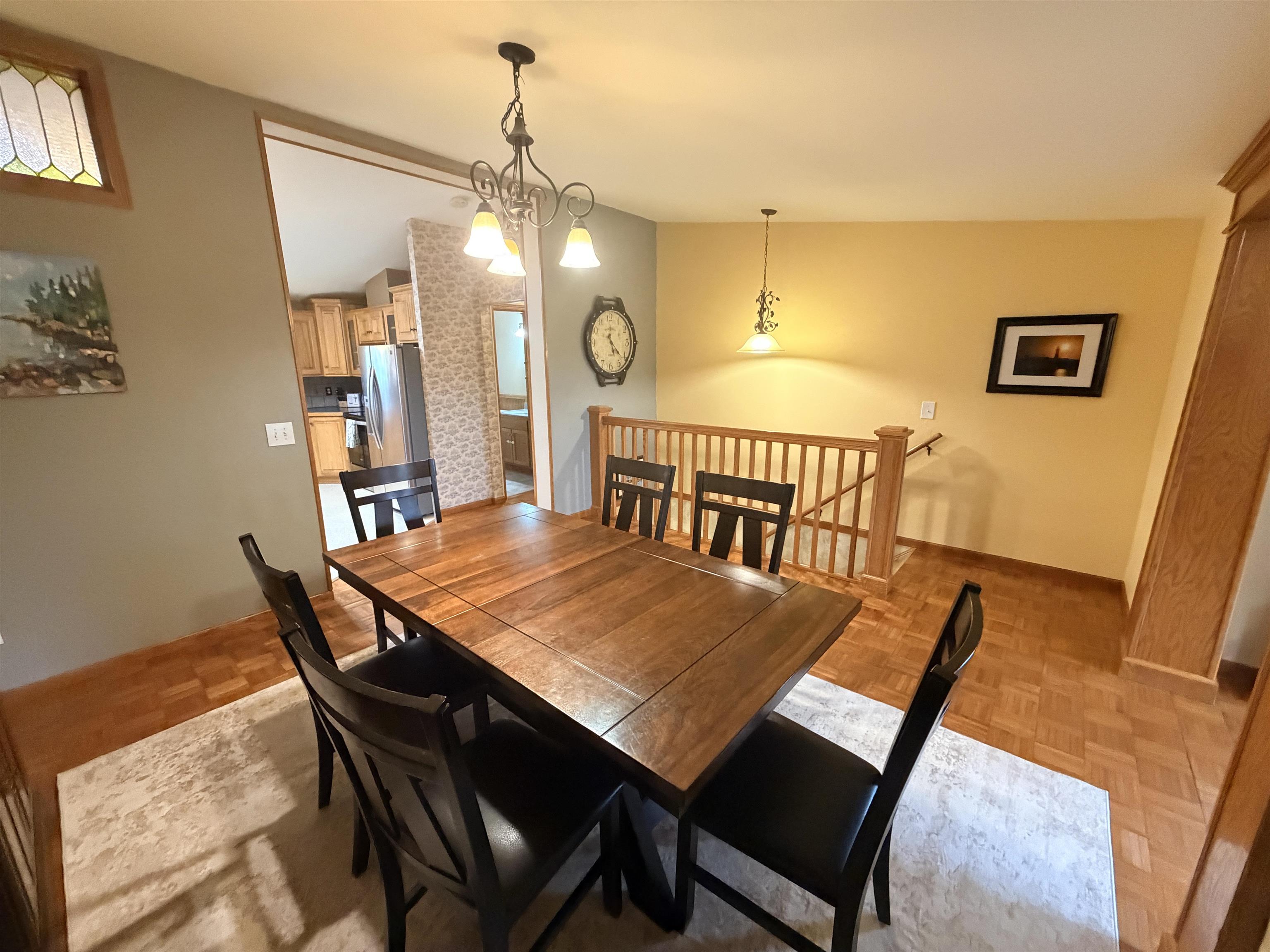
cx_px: 635
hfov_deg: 102.1
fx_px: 514
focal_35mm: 14
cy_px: 476
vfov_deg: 85.7
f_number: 2.2
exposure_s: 1/60
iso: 800
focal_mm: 2.22
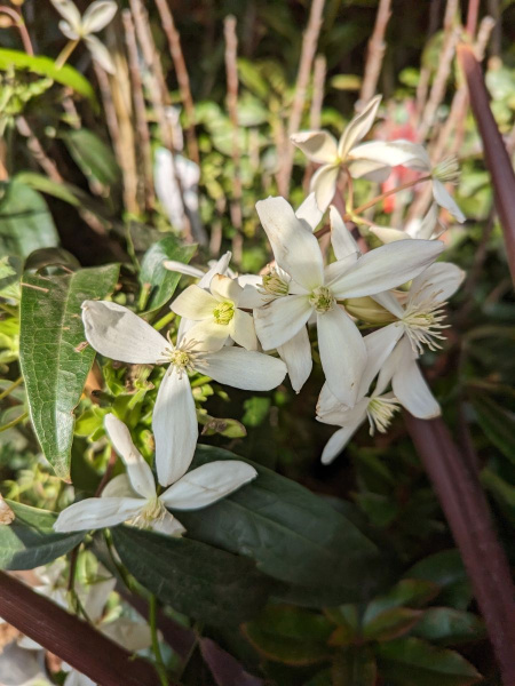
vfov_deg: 71.6
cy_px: 343
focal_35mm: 24
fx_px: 476
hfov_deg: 56.8
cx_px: 258
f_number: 1.85
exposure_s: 1/2262
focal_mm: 6.81
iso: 43
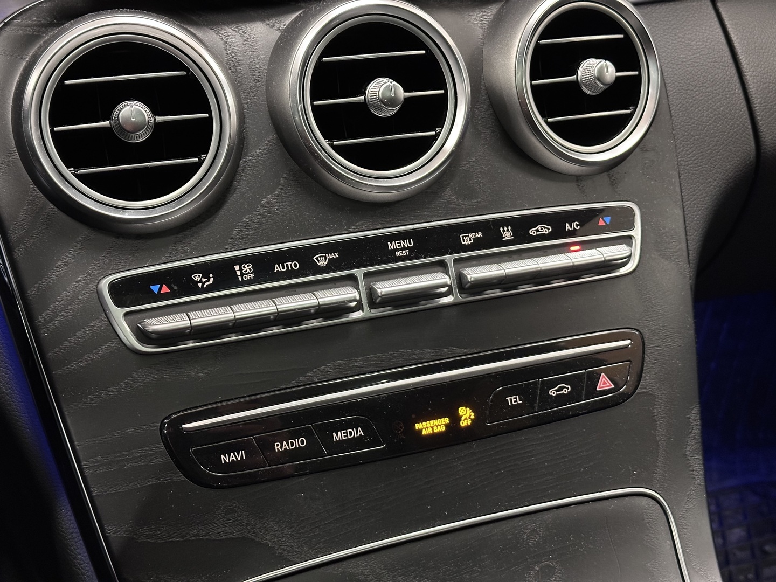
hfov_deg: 39.7
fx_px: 1076
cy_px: 291
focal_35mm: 48
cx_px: 388
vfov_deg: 30.3
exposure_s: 1/25
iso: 500
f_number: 1.78
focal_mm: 6.86
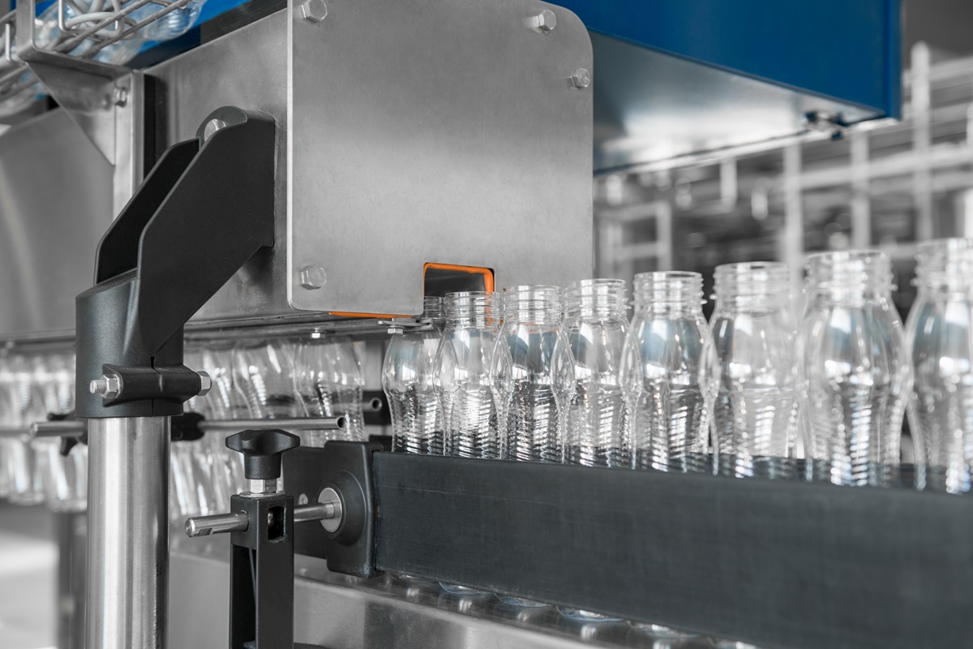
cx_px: 486
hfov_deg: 46.4
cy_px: 324
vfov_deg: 31.9
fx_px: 1135
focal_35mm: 42
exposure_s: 1/30
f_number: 4
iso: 100
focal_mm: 42
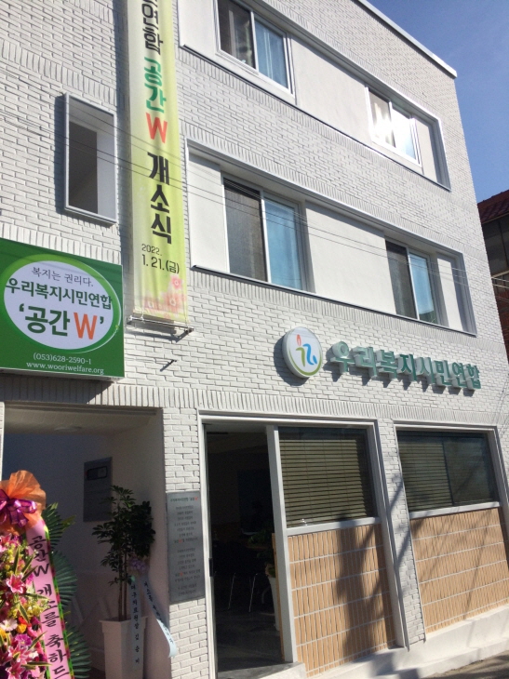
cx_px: 254
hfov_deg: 48.2
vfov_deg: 61.7
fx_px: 569
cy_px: 340
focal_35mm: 29
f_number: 2.2
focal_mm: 4.15
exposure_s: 1/4115
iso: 32
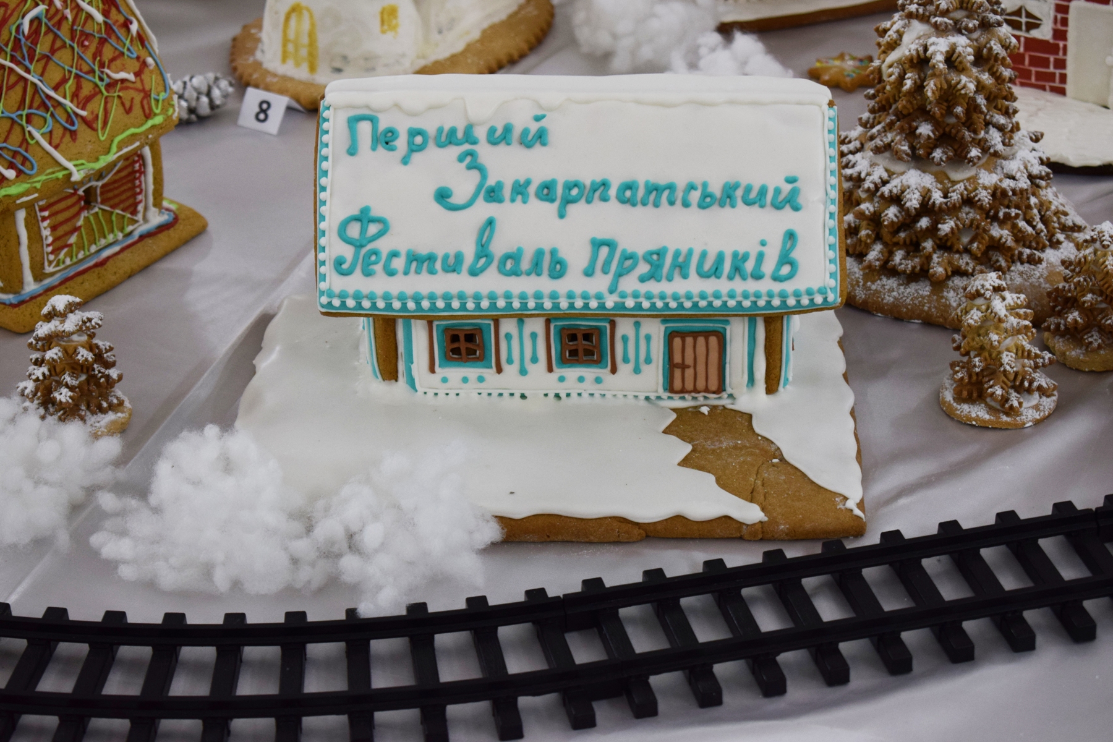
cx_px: 556
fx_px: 2550
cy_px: 371
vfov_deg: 16.6
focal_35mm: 82
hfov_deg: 24.6
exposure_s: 1/60
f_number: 5.6
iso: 800
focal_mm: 55
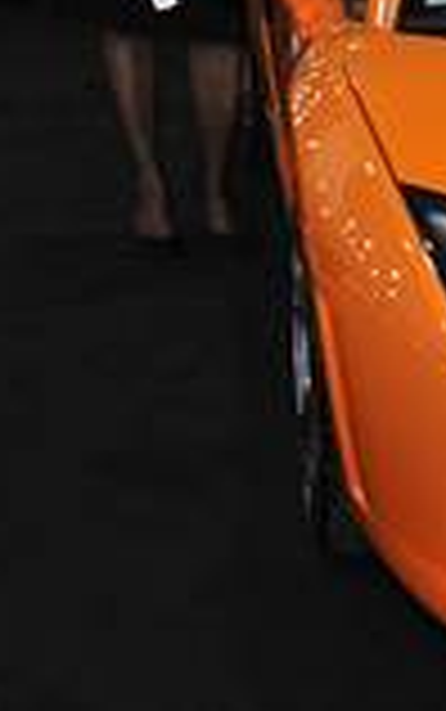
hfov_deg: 10.8
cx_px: 924
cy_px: -94
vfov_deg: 18.2
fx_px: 2135
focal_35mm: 110
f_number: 5.6
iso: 1250
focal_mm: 31
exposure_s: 1/125
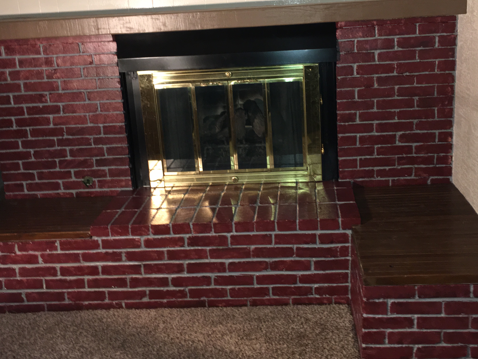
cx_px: 254
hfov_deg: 45.7
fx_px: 566
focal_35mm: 41
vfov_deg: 35.0
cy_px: 137
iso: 100
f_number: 2.2
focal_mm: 4.15
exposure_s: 1/17
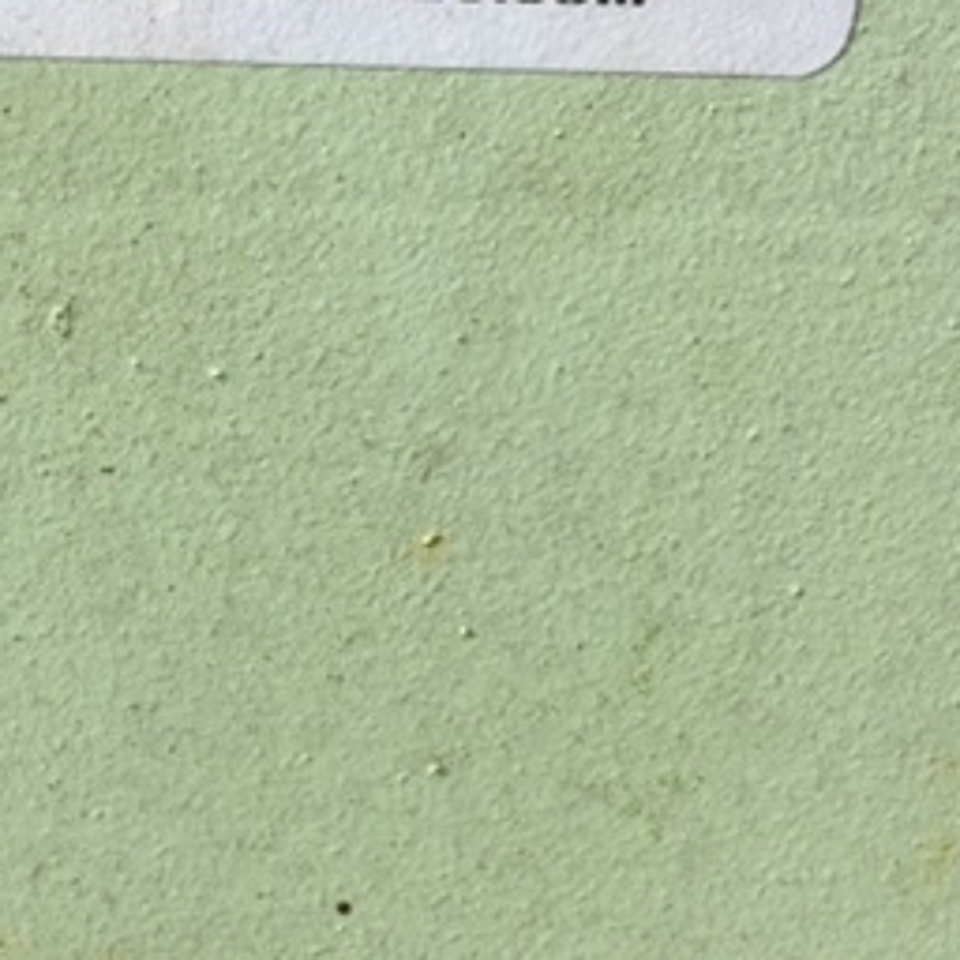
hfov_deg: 26.0
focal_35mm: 64
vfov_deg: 26.7
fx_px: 2008
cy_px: 308
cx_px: 101
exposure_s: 1/1412
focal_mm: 4.15
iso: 32
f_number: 2.2
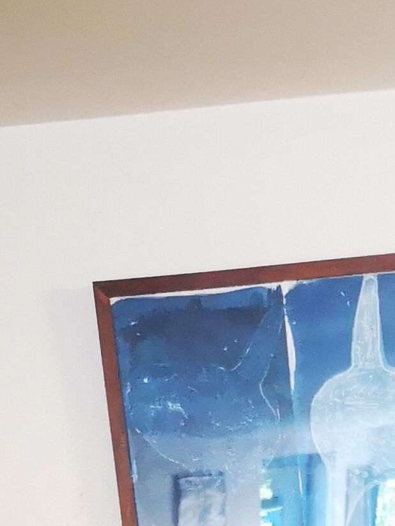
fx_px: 1978
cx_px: 527
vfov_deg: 12.1
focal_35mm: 130
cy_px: 1262
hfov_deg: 11.1
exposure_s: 1/33.3
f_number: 1.8
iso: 400
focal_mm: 3.95
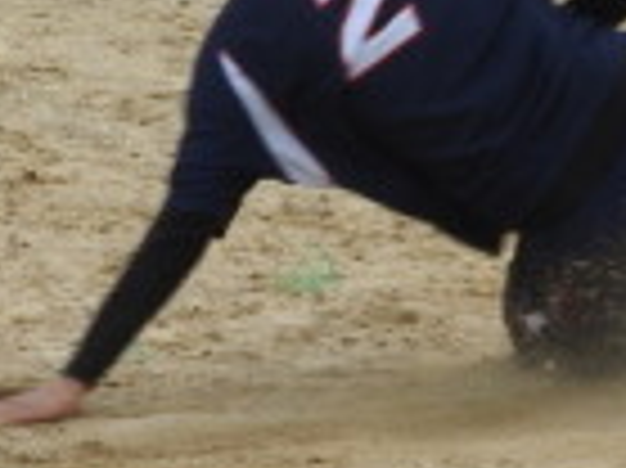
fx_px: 10552
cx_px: 590
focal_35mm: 584
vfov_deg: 2.5
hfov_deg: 3.4
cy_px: 32
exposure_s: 1/200
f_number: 5
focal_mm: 24.2
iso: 100
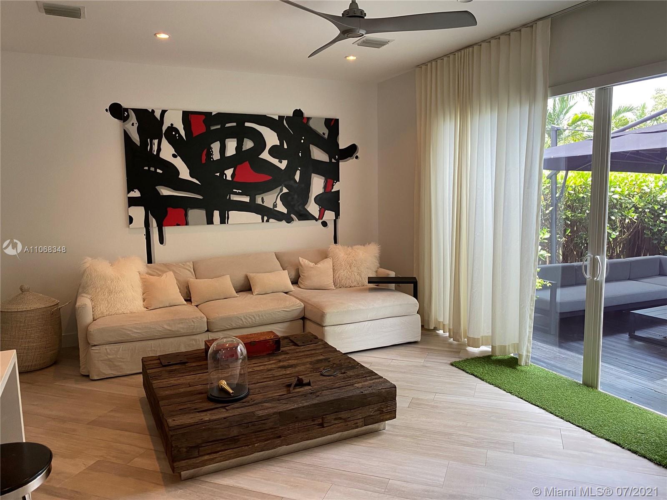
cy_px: 250
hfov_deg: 67.3
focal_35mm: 26
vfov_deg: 53.1
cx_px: 334
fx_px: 501
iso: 80
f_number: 1.8
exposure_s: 1/60
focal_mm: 4.25
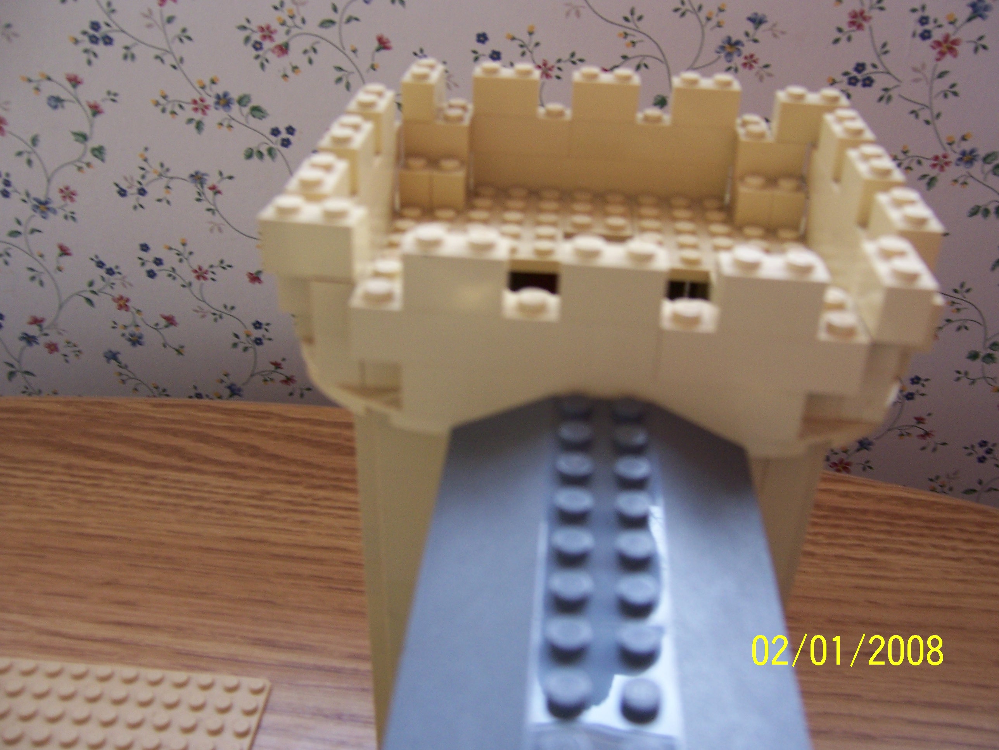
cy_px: 375
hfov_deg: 55.4
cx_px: 500
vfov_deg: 42.9
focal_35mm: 33
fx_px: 952
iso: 100
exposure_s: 1/30
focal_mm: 5.5
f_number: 3.4
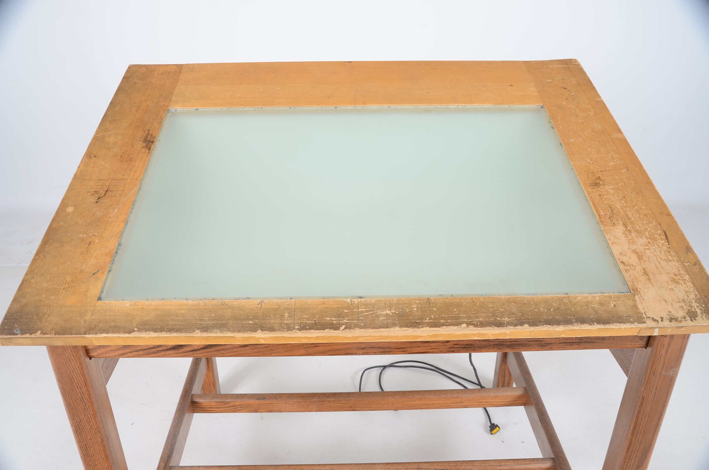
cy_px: 235
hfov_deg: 59.6
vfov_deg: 41.5
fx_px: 619
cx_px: 354
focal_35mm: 32
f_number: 6.3
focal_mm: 21
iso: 160
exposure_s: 1/100
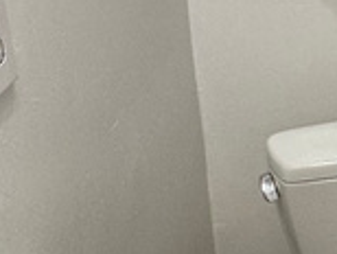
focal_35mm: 93
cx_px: 541
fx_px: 907
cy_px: -57
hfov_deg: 18.1
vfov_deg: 15.3
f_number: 2.2
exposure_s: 1/120
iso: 160
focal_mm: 2.22
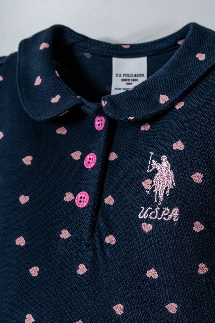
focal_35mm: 56
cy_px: 168
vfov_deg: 35.6
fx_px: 501
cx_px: 108
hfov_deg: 24.2
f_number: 11
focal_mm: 50
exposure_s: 1/125
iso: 160
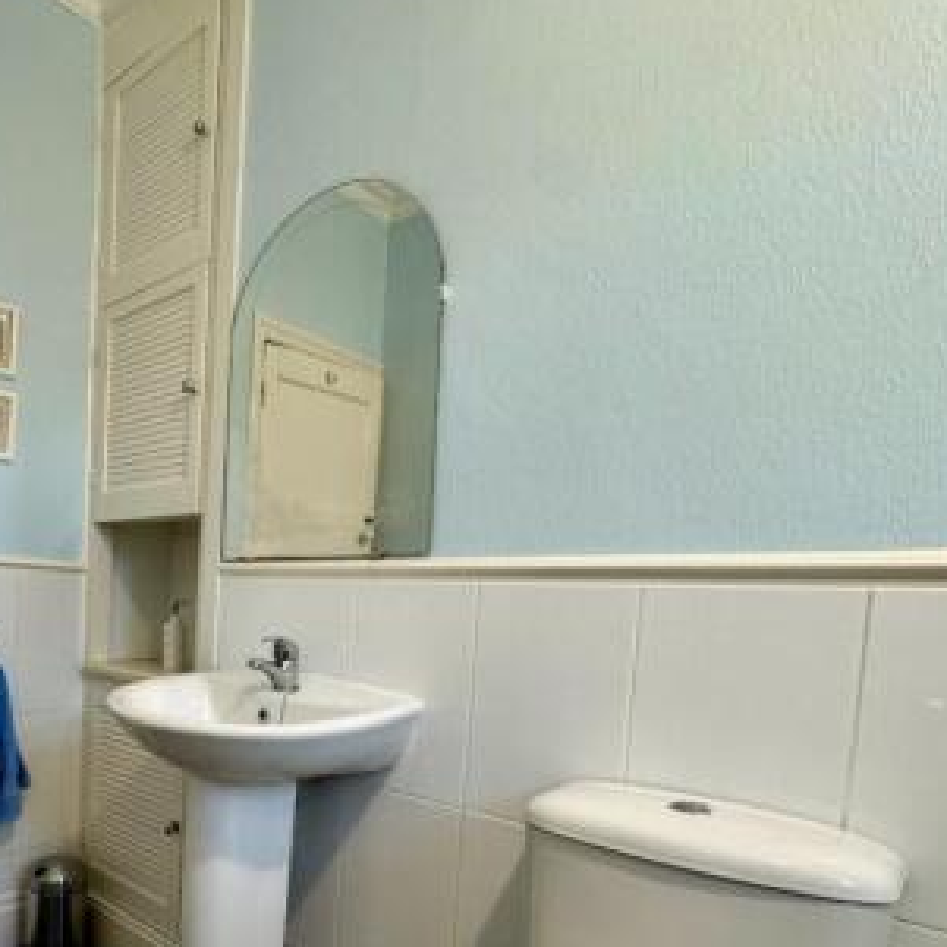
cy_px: 653
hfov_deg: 60.0
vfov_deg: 62.9
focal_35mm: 24
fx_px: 743
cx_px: 193
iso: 200
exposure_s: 1/50
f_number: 2.2
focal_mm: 2.22
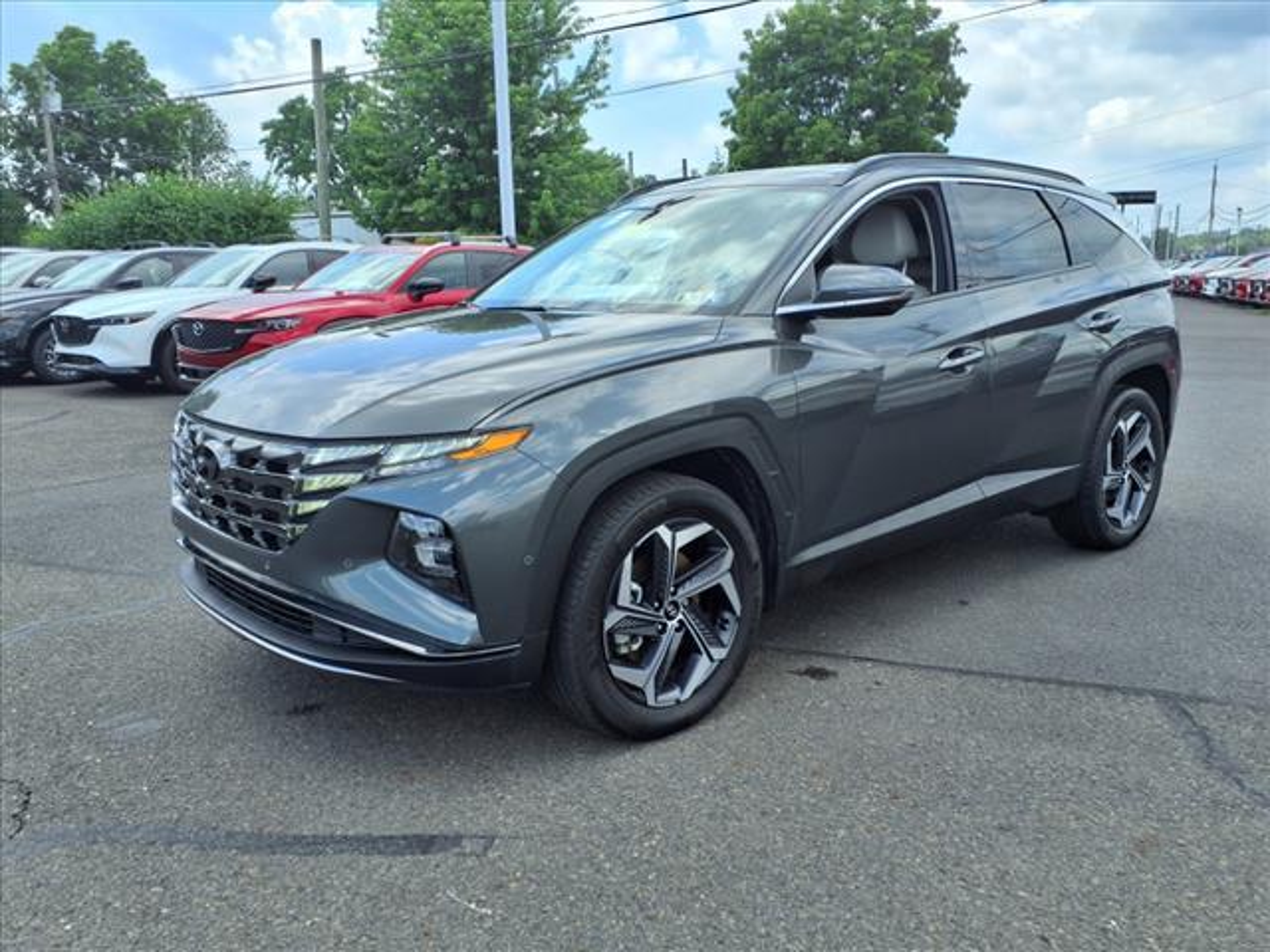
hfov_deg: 65.3
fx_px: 991
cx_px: 635
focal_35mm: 27
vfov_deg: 51.4
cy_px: 476
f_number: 1.9
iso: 40
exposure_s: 1/1250
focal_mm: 3.58
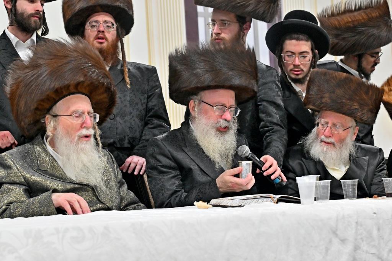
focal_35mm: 79
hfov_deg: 25.7
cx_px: 196
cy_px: 130
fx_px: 860
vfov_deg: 17.3
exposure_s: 1/160
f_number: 4
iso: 1000
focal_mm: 53
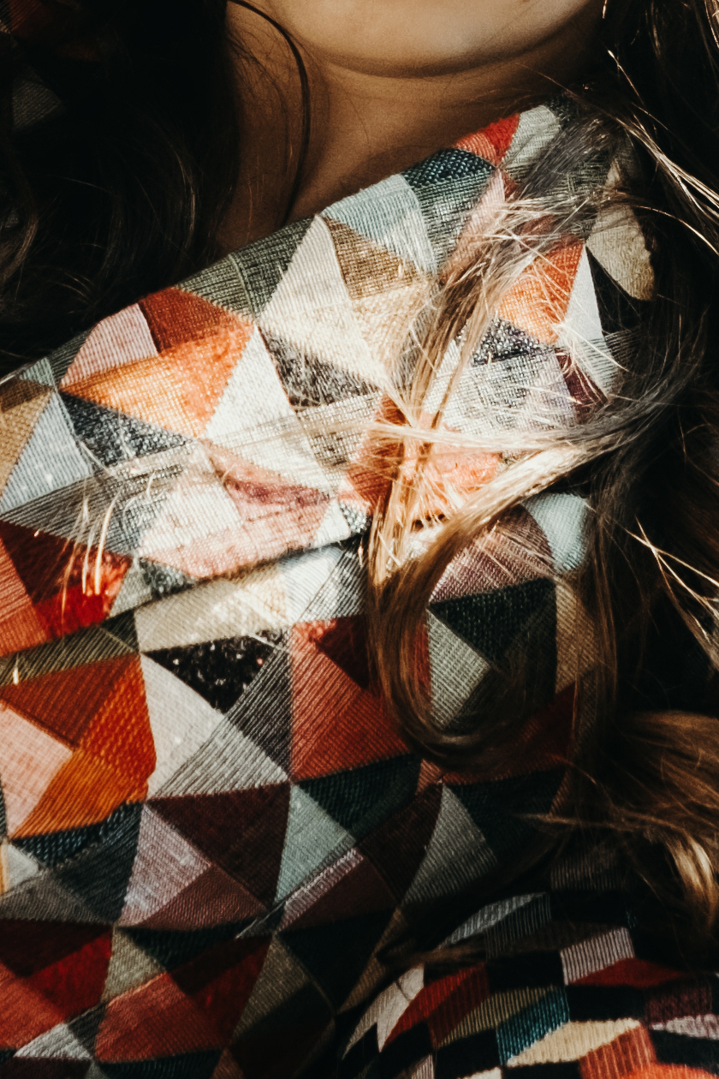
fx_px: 3115
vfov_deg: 18.8
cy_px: -130
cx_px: 428
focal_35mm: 104
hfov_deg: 13.2
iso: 320
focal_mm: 14
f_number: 2.8
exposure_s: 1/500
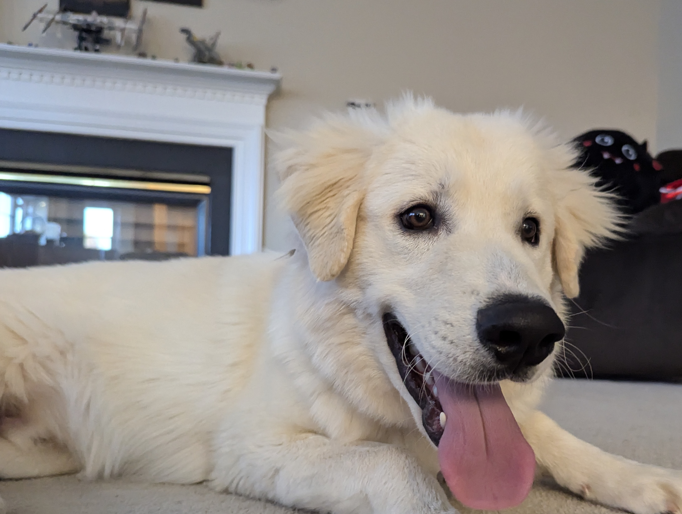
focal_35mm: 30
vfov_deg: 46.5
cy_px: 319
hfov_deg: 59.6
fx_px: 592
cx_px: 391
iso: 1513
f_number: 1.85
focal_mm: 6.81
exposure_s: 1/107
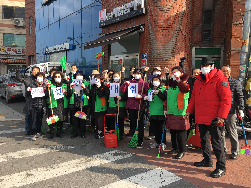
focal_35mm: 29
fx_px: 210
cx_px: 126
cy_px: 94
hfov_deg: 61.7
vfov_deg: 48.2
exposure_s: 1/545
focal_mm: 4.15
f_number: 2.2
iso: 25
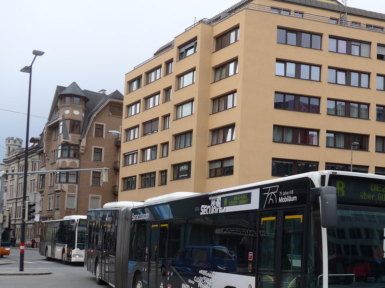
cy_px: 212
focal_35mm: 46
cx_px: 303
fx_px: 511
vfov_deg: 31.0
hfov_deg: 39.8
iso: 80
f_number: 2.8
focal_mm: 6
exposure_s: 1/640
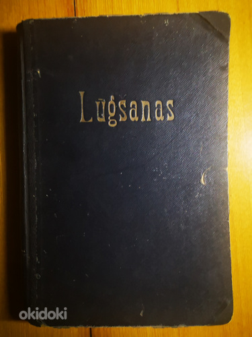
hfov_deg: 51.4
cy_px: 168
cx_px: 126
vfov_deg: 65.3
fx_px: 262
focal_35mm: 27
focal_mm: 3.95
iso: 640
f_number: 1.8
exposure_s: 1/33.3
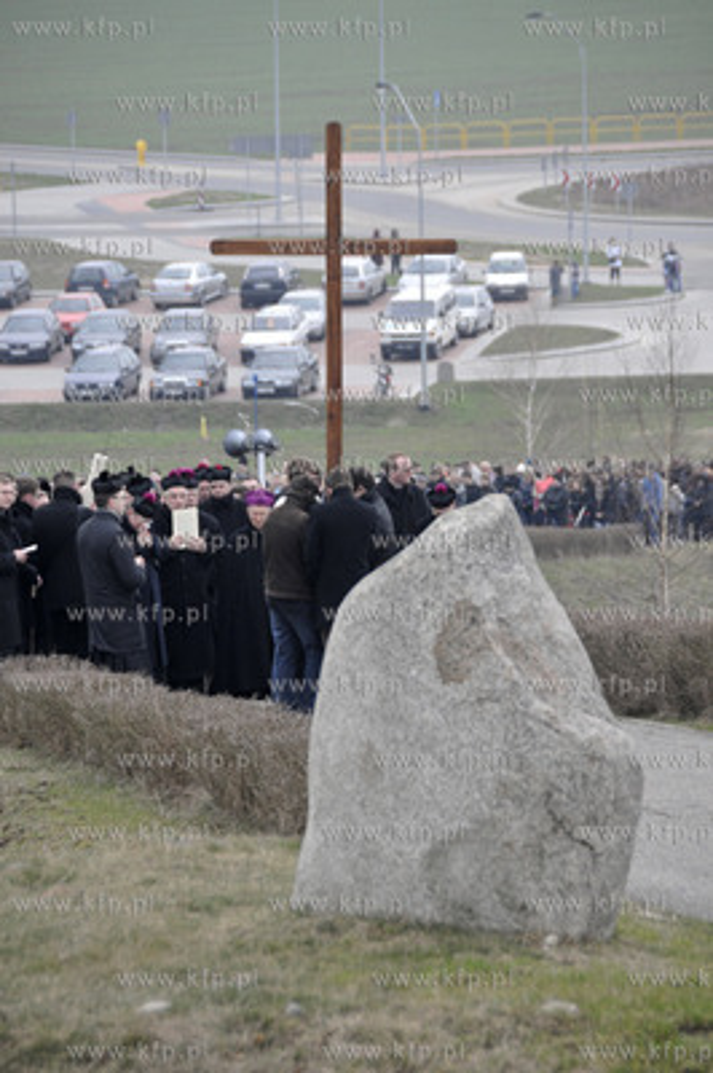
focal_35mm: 202
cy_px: 536
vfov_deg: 10.2
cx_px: 356
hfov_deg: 6.8
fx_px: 6026
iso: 400
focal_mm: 135
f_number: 5.6
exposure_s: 1/640
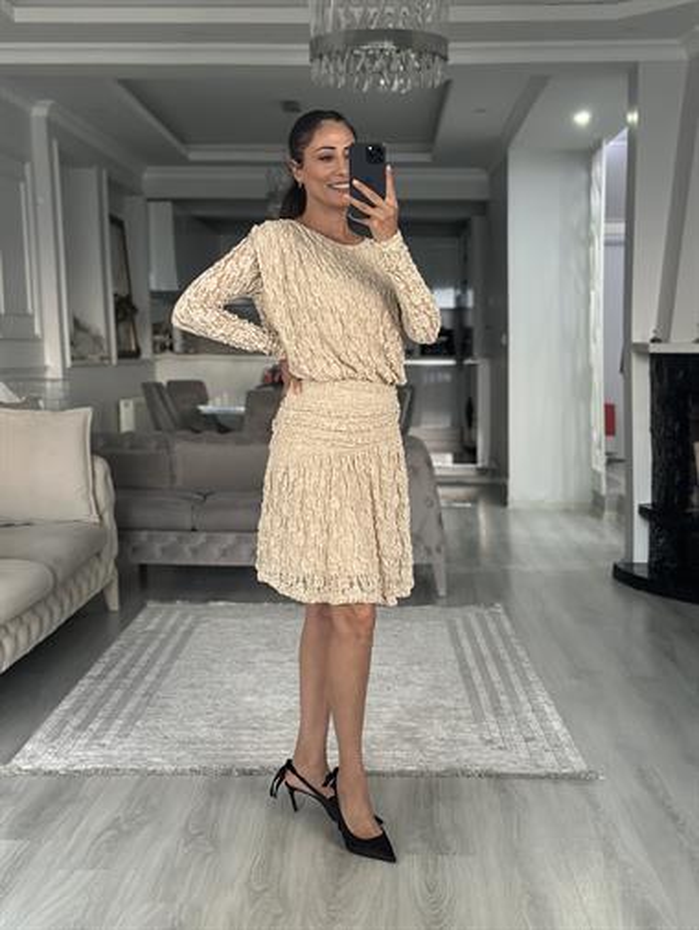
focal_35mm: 48
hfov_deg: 30.3
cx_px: 350
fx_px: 1291
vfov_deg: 39.6
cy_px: 465
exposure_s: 1/40
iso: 640
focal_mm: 6.86
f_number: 1.78
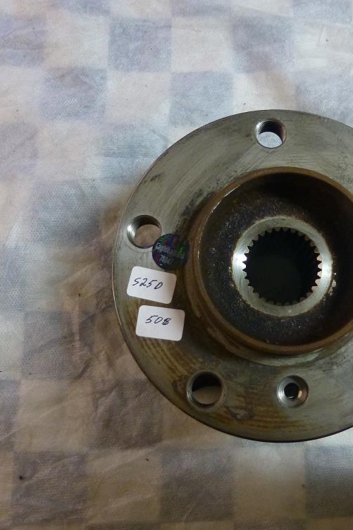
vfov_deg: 55.8
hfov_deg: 38.0
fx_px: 500
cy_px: 260
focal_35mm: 34
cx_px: 259
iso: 400
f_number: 3.3
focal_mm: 4.3
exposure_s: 1/50
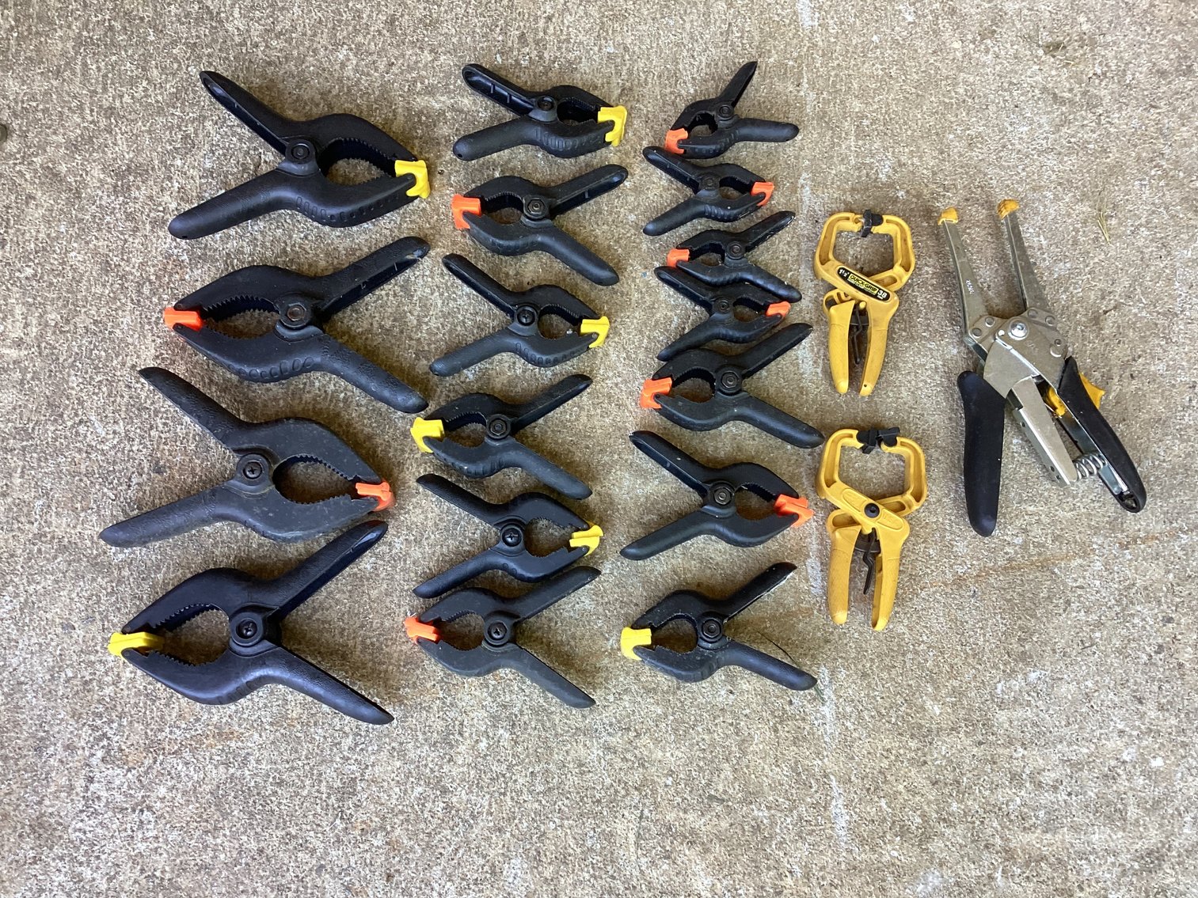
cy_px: 449
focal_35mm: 31
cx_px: 599
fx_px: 1073
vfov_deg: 45.4
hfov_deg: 58.3
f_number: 2.4
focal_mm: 3.3
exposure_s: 1/60
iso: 100
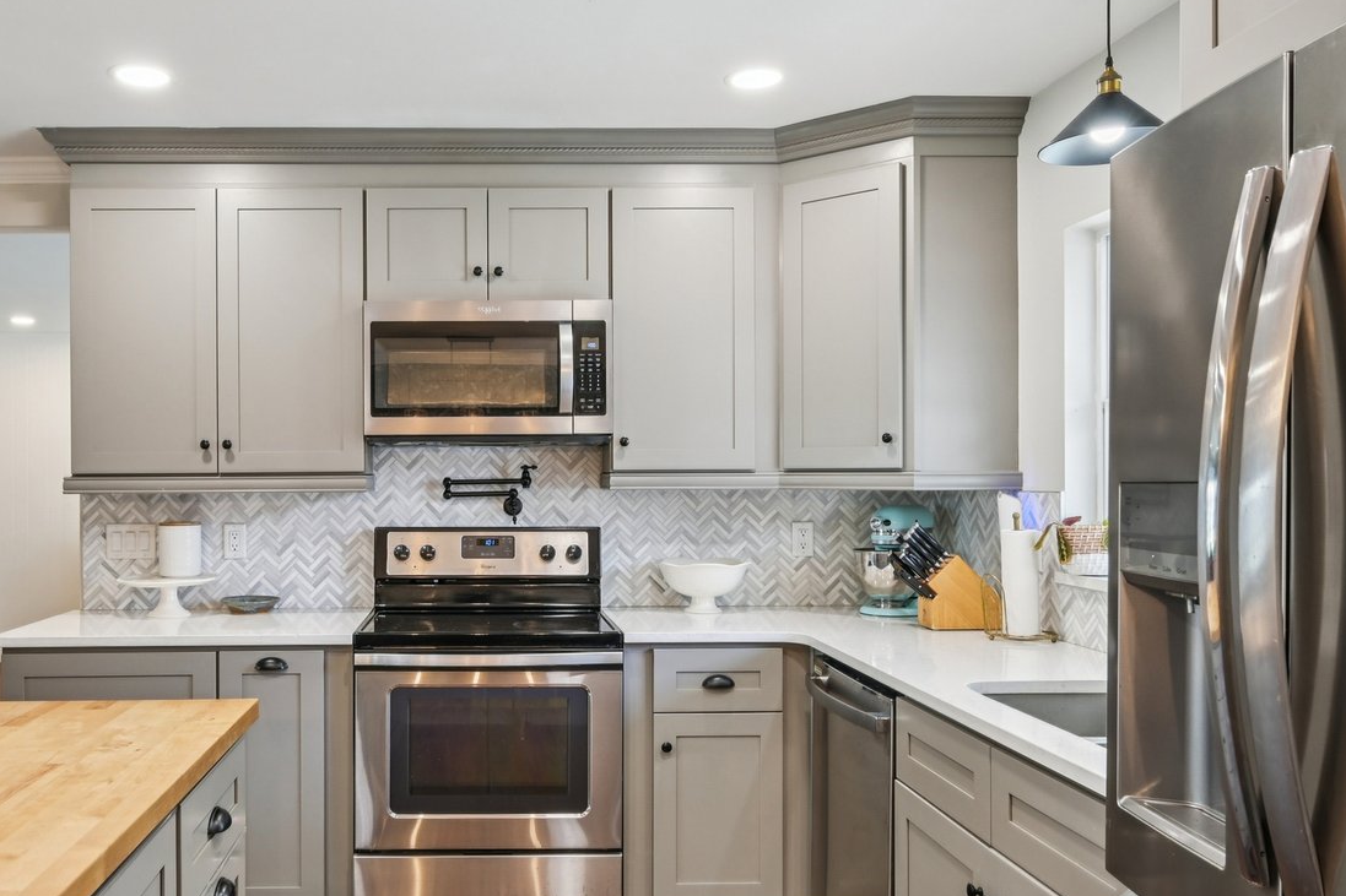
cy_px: 470
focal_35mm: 28
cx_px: 568
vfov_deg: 46.4
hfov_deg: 65.1
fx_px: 1047
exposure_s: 1/10
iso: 400
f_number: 8
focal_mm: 15
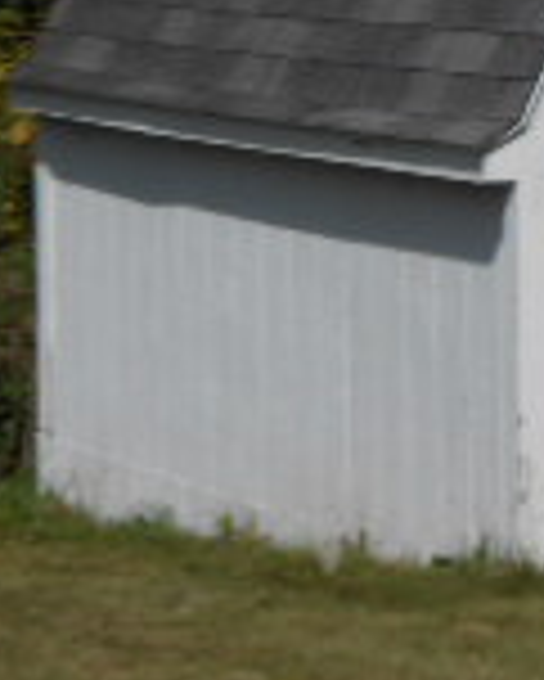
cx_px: 1079
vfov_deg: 8.3
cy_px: 144
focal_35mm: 232
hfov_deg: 6.5
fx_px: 4664
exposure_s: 1/1250
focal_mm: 10
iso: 80
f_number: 5.2
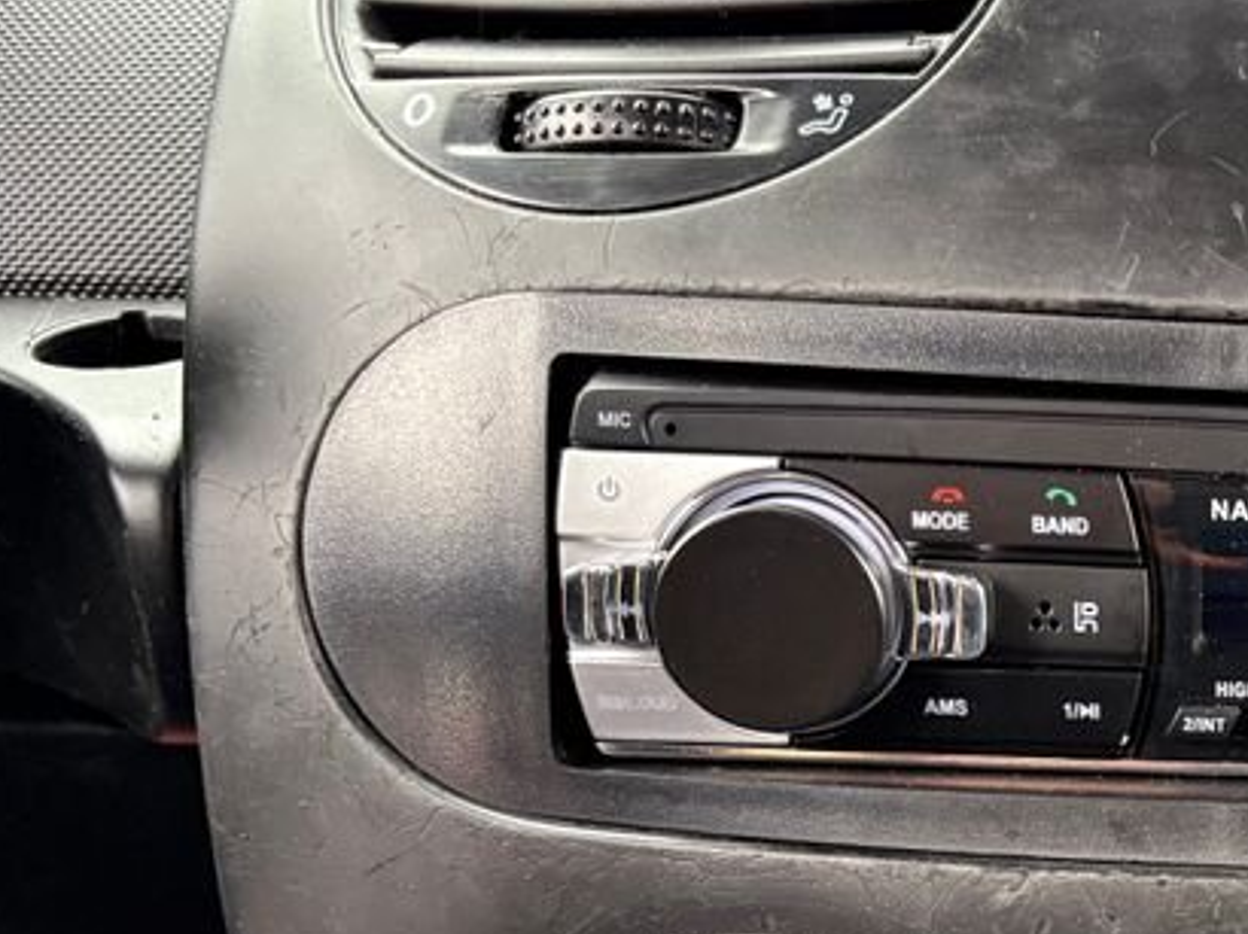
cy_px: 809
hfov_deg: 26.9
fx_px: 2342
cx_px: 1443
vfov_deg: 22.1
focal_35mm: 65
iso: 250
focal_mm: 5.96
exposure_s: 1/60
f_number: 1.6
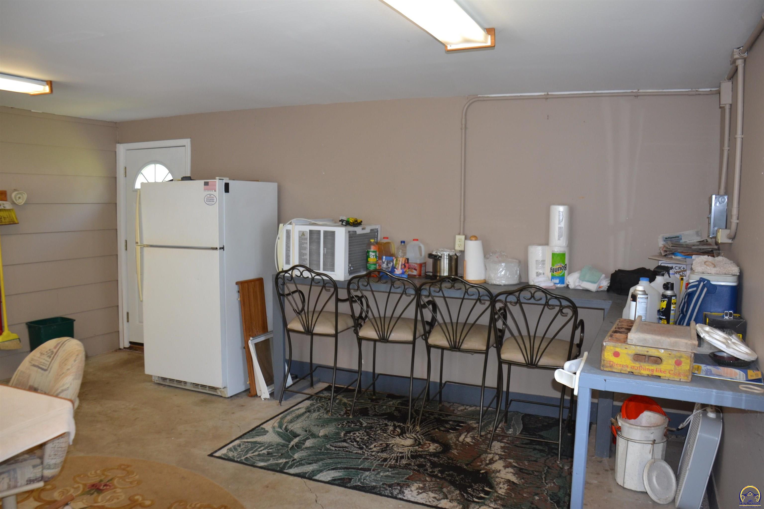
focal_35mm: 27
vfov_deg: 47.9
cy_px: 254
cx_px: 382
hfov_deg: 67.4
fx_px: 573
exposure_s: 1/60
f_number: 3.5
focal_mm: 18
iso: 500
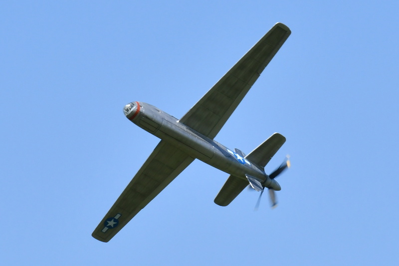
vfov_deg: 5.2
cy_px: 133
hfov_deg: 7.8
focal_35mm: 262
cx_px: 200
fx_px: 2909
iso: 500
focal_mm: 175
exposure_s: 1/500
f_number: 14
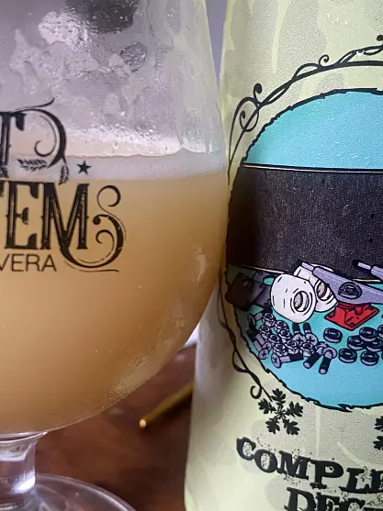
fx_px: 679
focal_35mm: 46
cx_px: 170
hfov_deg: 31.5
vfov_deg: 41.3
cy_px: 269
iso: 160
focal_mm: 4.25
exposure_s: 1/52
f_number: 1.8
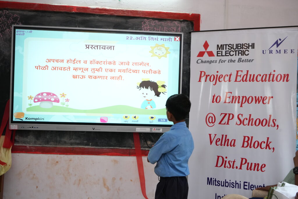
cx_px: 149
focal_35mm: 38
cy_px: 100
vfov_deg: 35.1
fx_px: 315
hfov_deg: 50.7
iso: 4000
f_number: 8
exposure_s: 1/125
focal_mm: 38
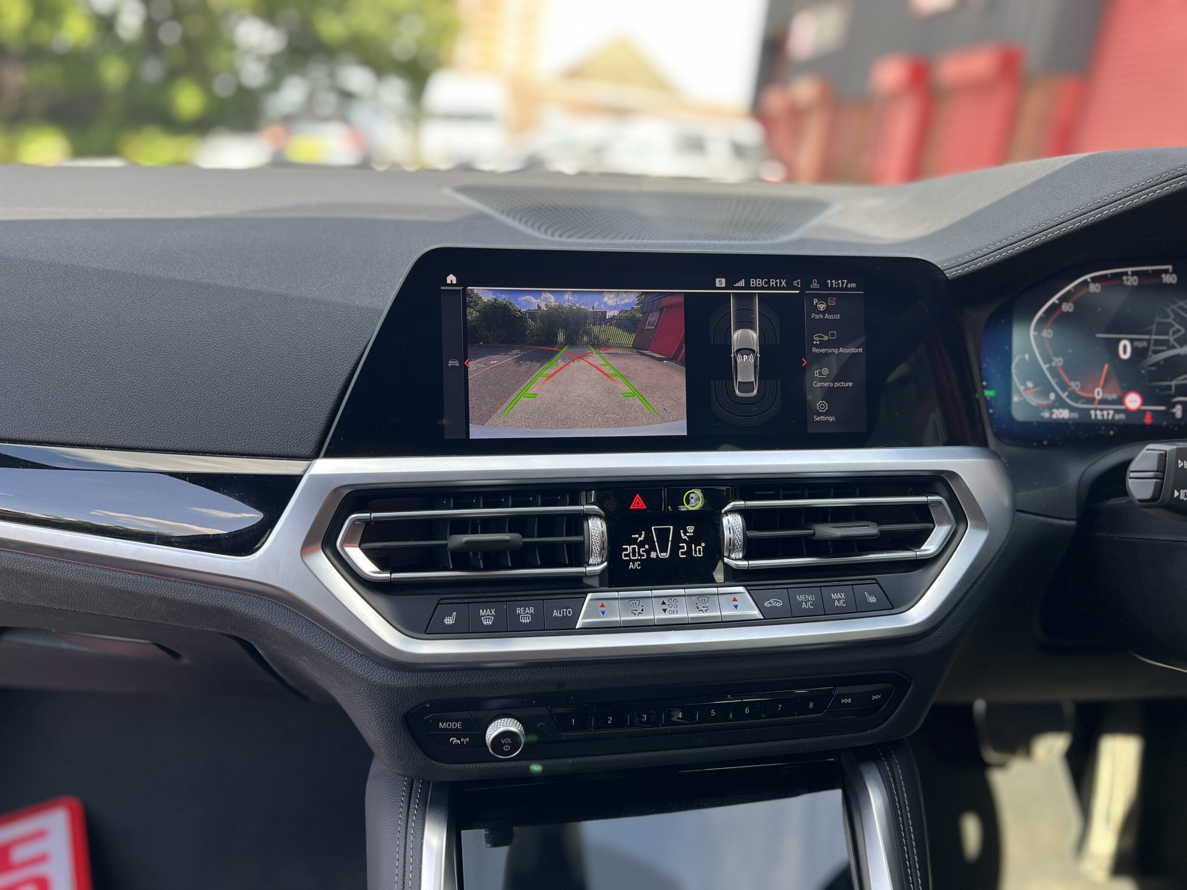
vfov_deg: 53.1
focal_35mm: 26
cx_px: 594
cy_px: 445
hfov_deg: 67.3
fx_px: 892
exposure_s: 1/175
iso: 40
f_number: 1.5
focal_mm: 5.7
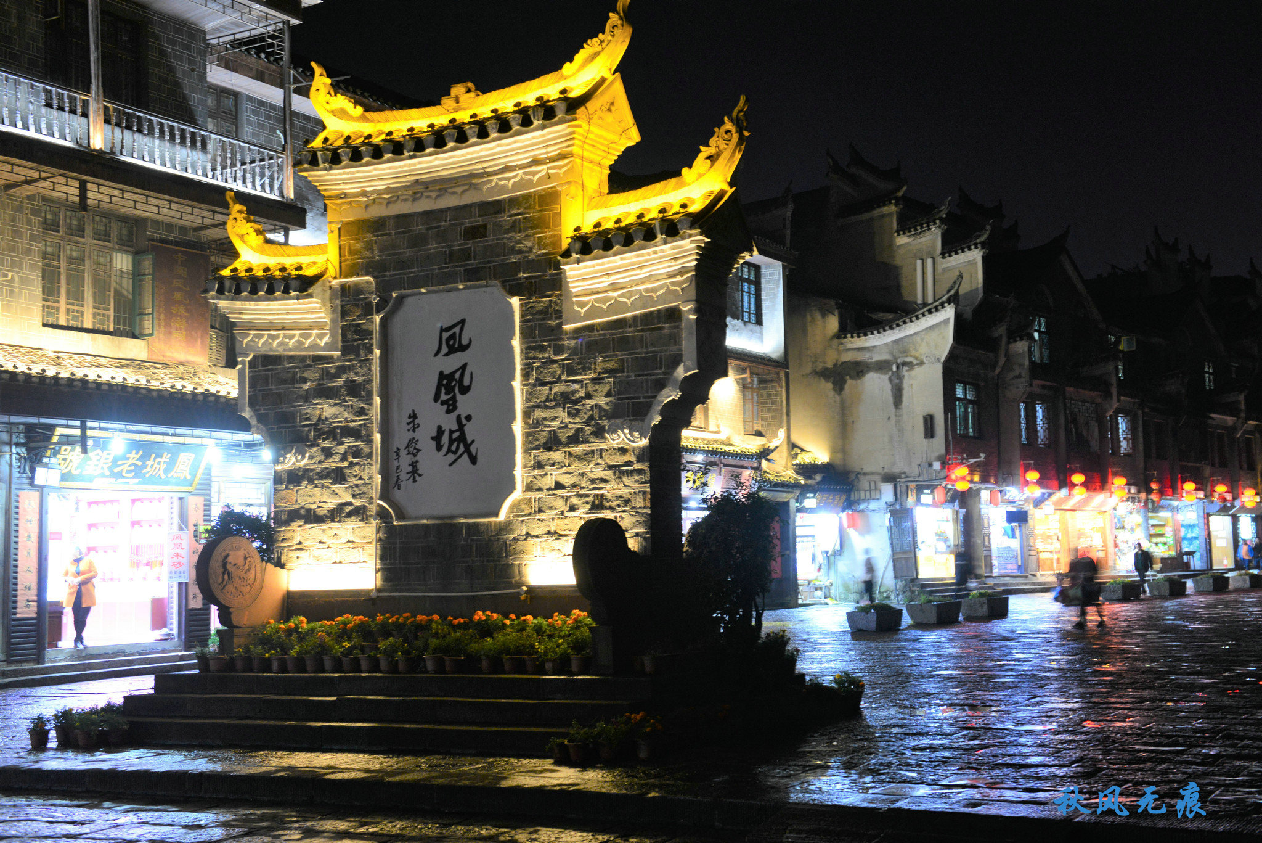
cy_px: 422
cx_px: 631
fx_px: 1578
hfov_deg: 43.6
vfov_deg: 29.9
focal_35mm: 45
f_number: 5.6
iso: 1600
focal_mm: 45
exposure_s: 1/4
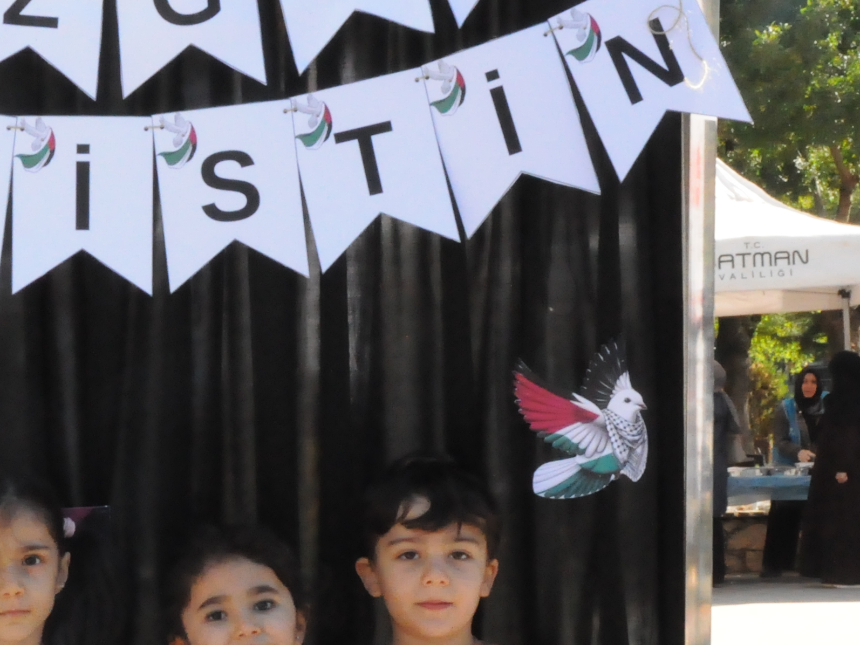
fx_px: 3081
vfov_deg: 11.8
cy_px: 669
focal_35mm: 124
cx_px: -8
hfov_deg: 15.6
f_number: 29
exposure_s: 1/200
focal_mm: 32
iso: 3200
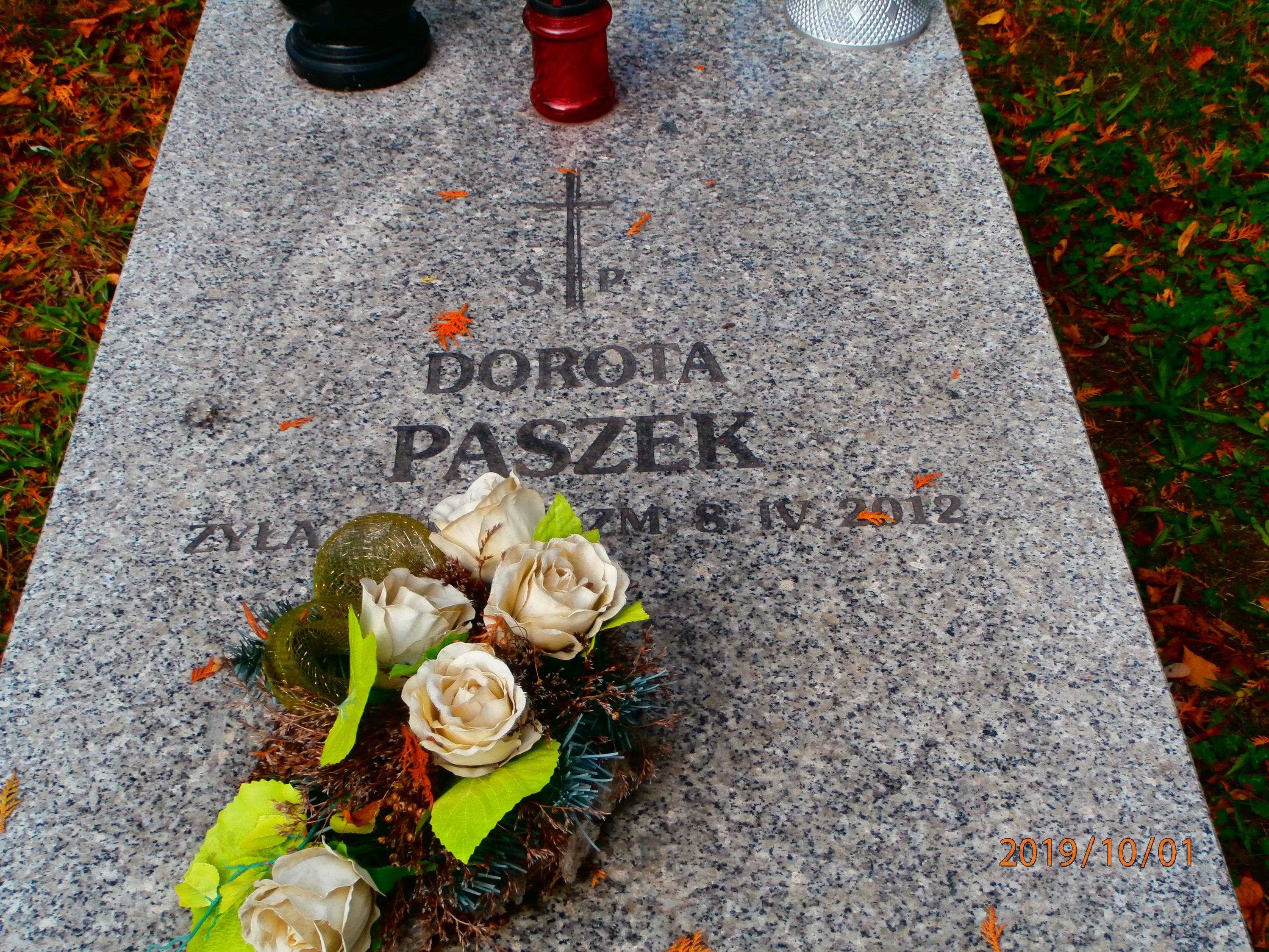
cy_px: 476
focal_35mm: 47
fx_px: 1723
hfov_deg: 40.4
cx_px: 634
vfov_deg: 30.9
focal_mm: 8.29
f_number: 4.2
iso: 100
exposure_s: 1/320
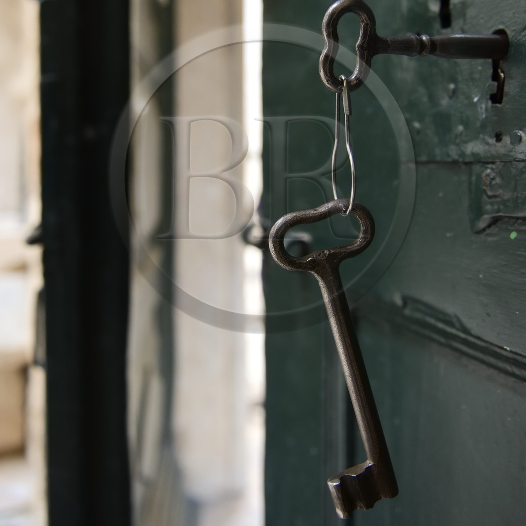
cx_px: 262
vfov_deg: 45.4
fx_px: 619
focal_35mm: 36
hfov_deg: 46.0
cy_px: 178
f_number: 2.8
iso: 800
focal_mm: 28
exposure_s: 1/40
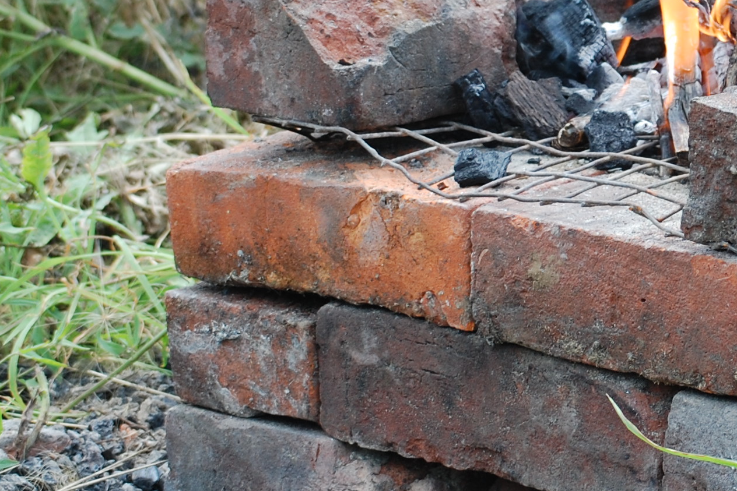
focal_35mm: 196
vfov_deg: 7.0
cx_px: 747
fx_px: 4017
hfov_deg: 10.4
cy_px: 91
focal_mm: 55
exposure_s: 1/160
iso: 200
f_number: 6.3
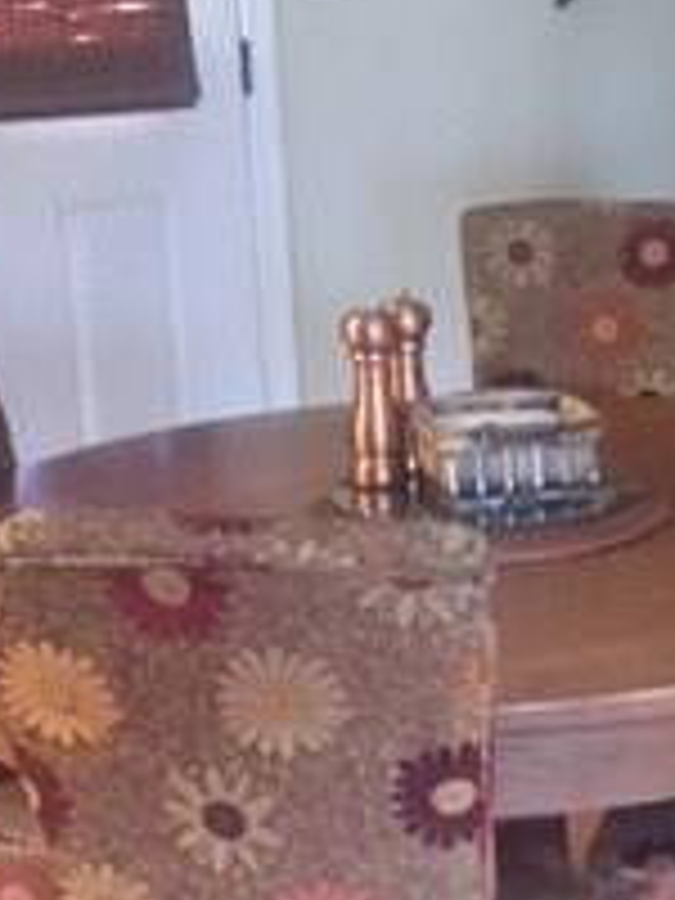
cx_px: 796
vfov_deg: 21.1
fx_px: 2418
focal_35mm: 93
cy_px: 504
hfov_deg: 15.4
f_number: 2.2
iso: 400
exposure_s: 1/15
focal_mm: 4.15
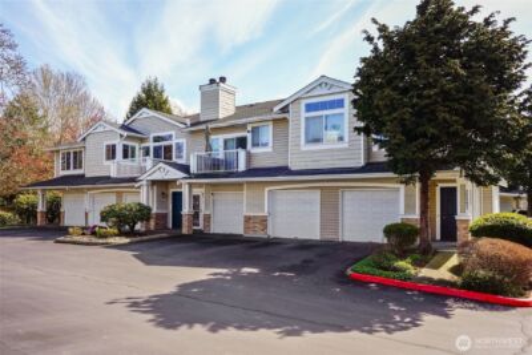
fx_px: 414
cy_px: 178
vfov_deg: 46.4
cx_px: 266
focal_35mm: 28
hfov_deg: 65.5
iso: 125
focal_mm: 28
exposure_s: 1/125
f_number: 9.5
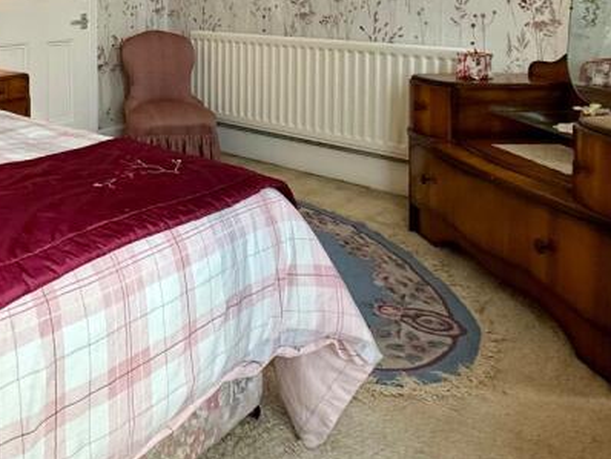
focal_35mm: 36
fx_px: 636
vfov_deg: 36.2
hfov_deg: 45.9
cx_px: 49
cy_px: 12
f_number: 2.2
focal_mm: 2.22
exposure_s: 1/100
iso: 160
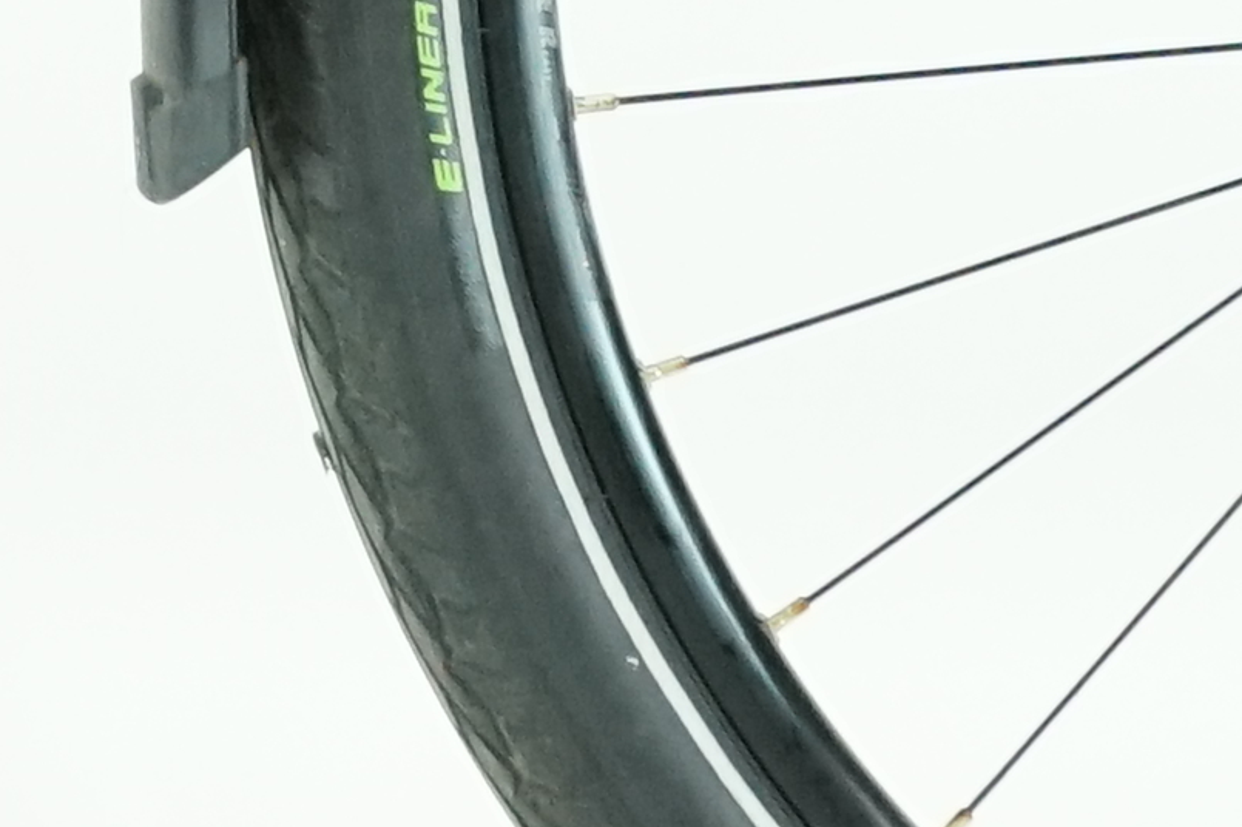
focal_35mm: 425
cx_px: -716
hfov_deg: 4.8
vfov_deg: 3.2
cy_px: -1270
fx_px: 14656
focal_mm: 57
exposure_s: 1/200
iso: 3200
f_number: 6.3
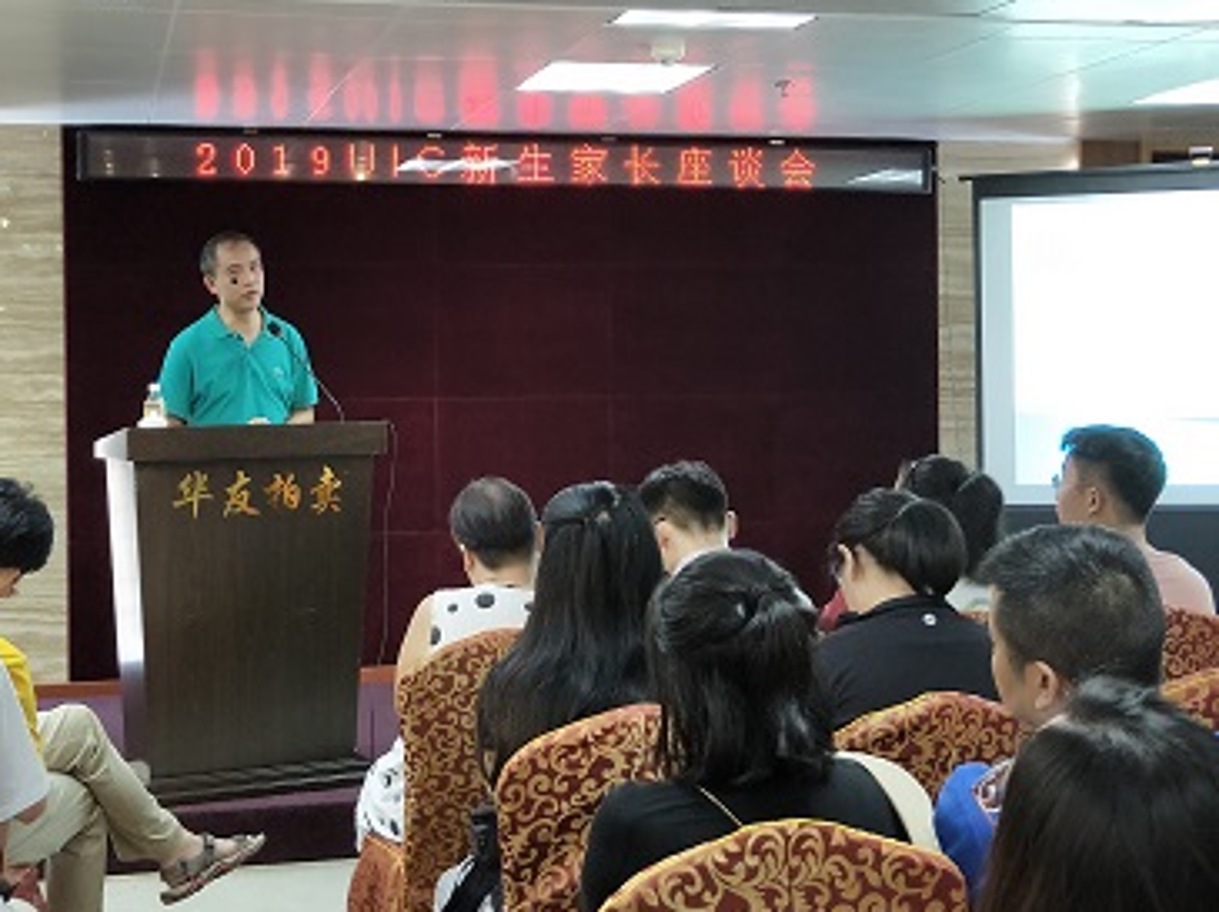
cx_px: 491
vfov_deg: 30.2
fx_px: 1689
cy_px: 386
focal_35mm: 48
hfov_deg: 39.5
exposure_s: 1/33
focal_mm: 4.28
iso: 301
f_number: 1.7
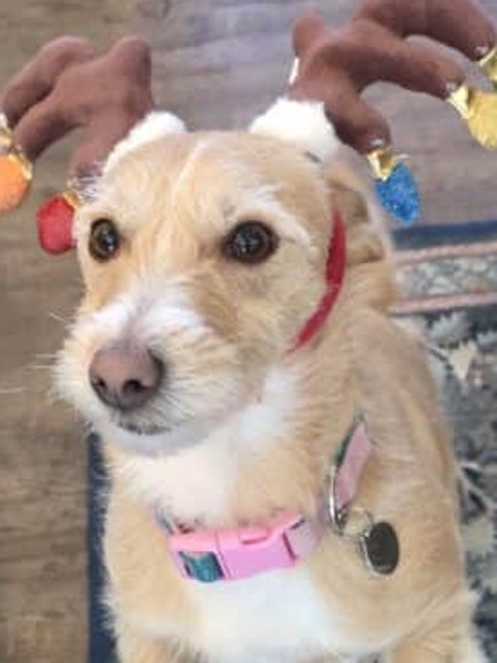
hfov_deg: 22.8
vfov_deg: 30.2
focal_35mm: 64
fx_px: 1225
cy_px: 277
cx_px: 151
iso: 1000
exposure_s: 1/120
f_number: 1.7
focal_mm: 6.3
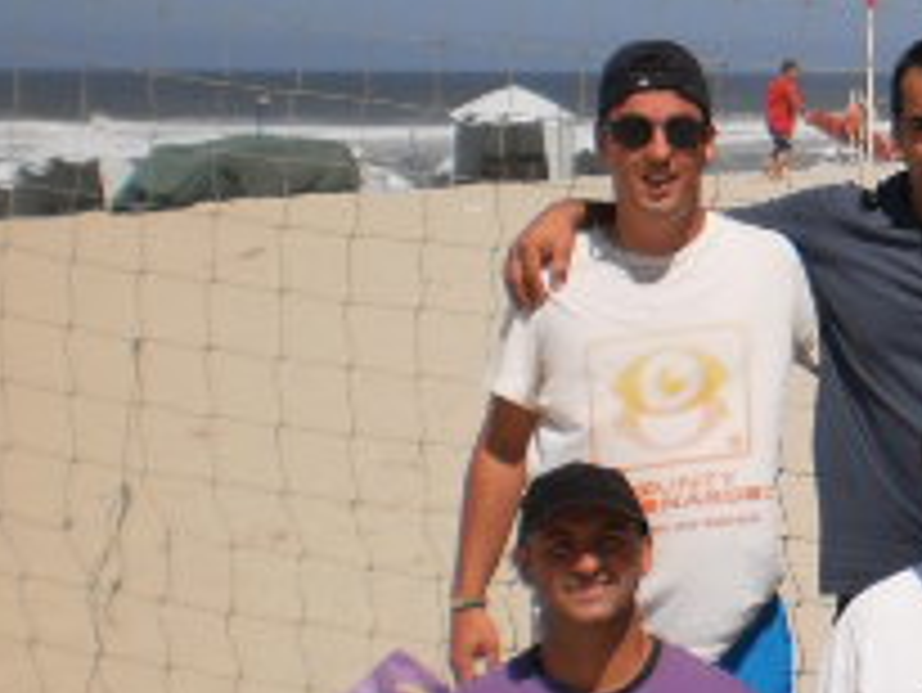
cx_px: 1165
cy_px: 392
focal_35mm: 131
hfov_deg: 14.5
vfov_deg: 11.3
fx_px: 3491
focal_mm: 7.4
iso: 100
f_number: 4.9
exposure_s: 1/2000
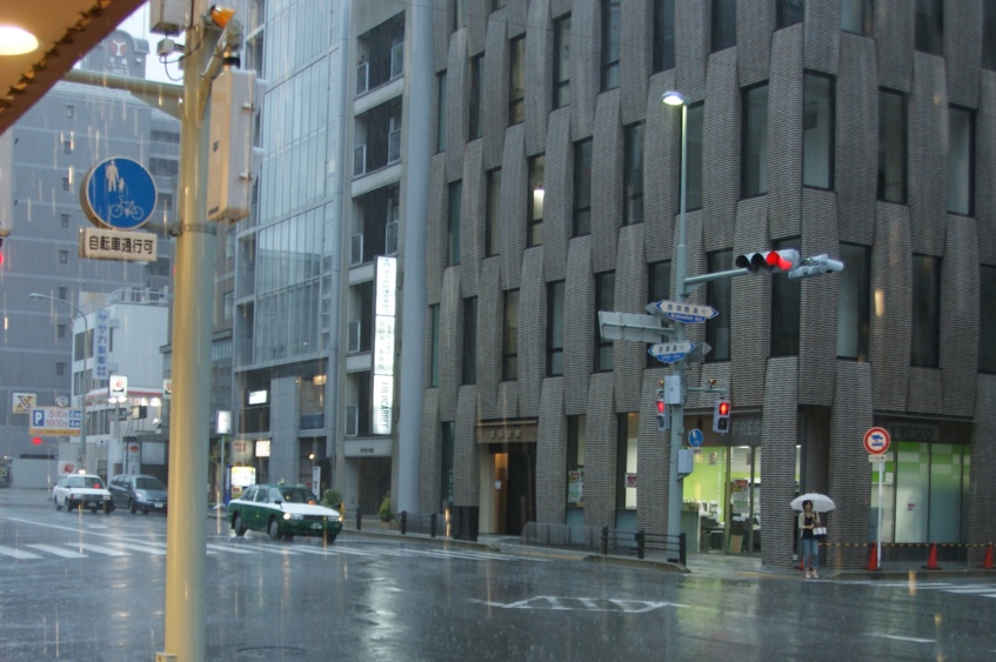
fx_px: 1410
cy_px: 520
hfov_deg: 38.9
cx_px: 489
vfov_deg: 26.0
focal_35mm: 51
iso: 160
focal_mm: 18
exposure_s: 1/30
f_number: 3.5
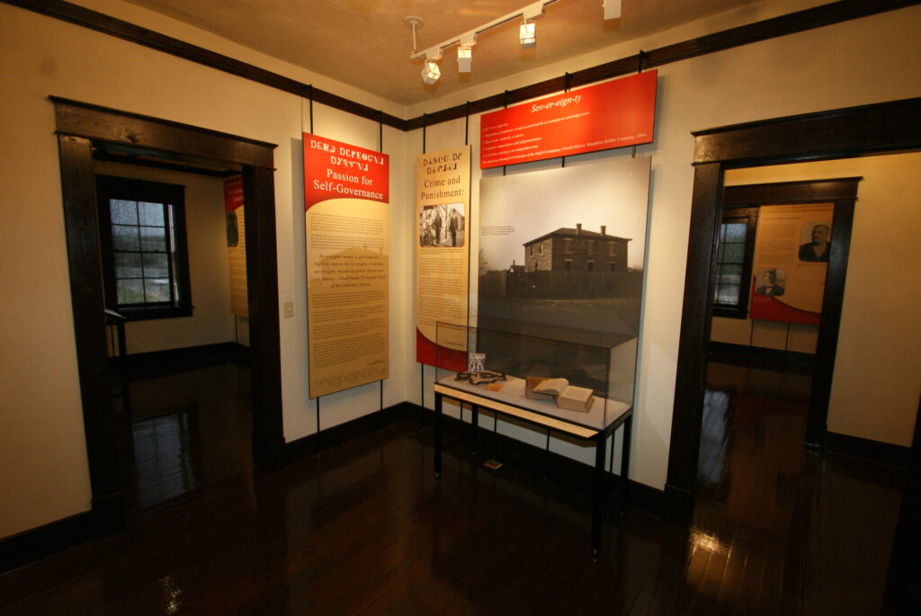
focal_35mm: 15
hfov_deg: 100.3
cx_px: 460
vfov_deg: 77.5
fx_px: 384
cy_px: 308
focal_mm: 10
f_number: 5.6
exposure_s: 1/60
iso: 800
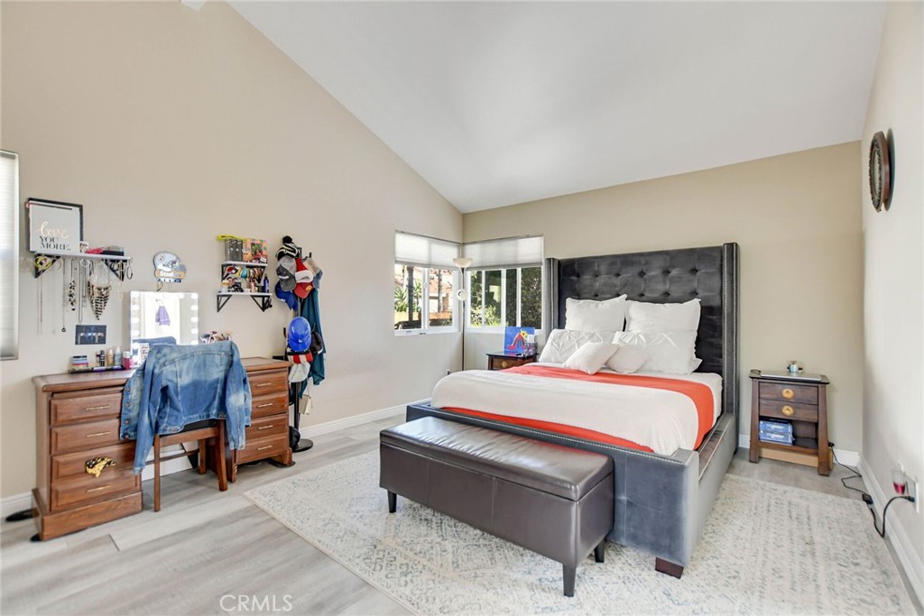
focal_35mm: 15
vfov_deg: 77.3
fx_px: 385
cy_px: 308
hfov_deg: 100.4
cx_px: 462
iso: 1250
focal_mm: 10
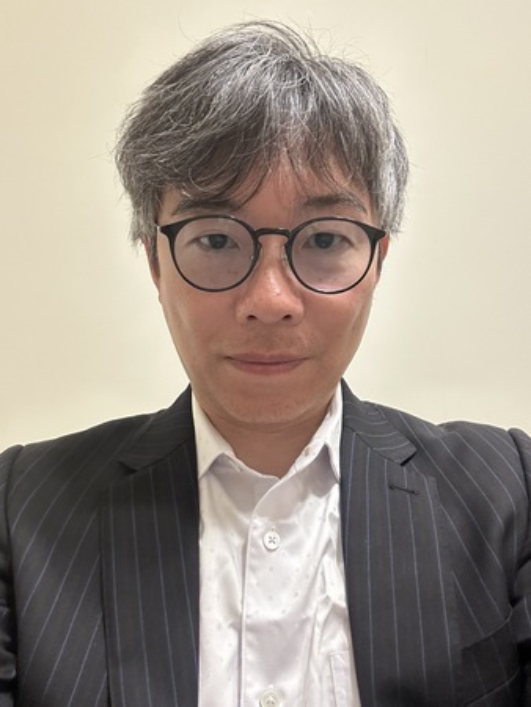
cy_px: 354
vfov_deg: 59.9
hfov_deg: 46.8
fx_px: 613
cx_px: 266
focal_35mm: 30
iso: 320
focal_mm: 2.69
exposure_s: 1/33
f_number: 1.9
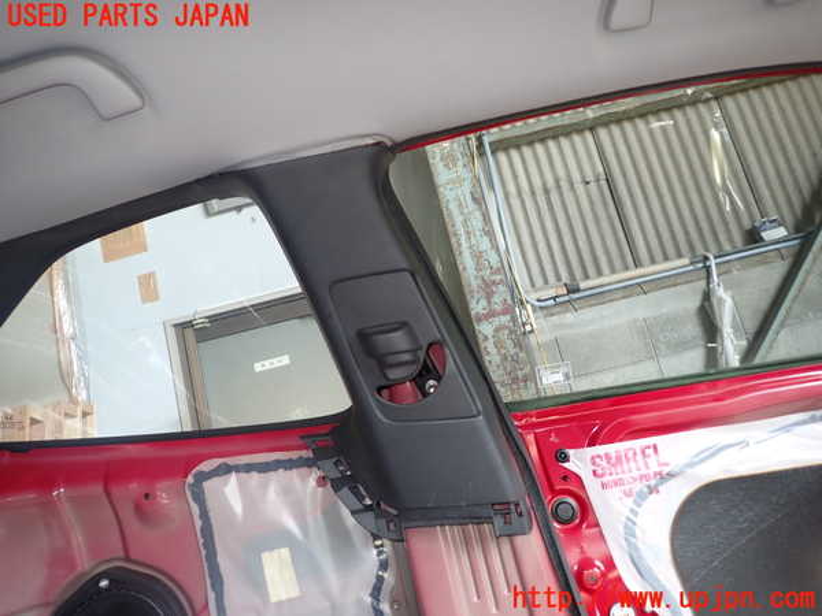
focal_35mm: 25
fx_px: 594
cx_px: 411
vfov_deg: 54.9
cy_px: 308
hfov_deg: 69.4
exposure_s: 1/60
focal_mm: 4.5
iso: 160
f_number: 2
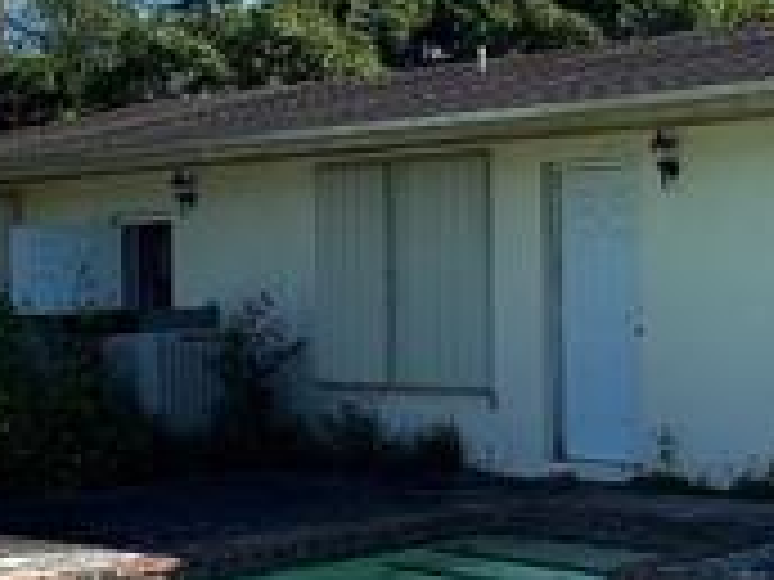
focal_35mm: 78
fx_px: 1744
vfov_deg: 18.9
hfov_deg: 22.9
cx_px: 945
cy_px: 234
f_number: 2.2
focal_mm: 2.22
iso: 50
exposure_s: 1/1323
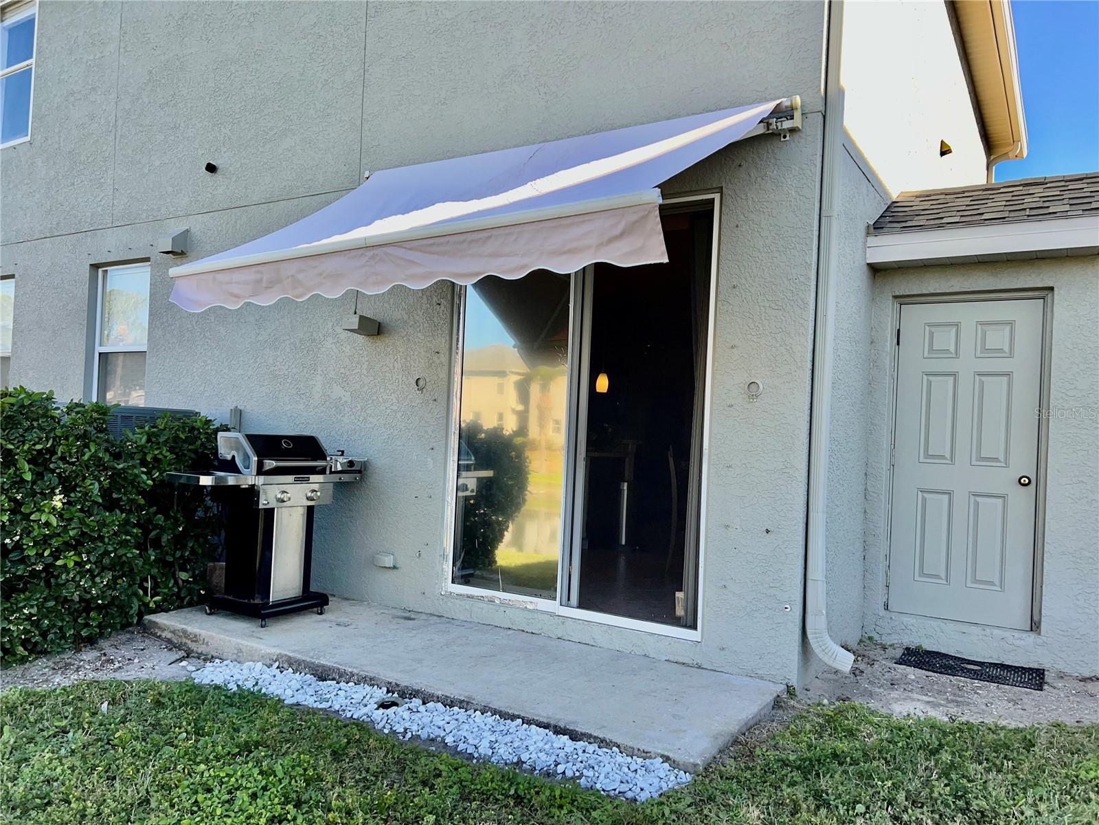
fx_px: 825
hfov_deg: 67.3
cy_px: 412
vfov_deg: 53.1
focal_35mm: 26
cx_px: 550
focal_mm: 5.7
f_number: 1.5
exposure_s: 1/1377
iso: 32
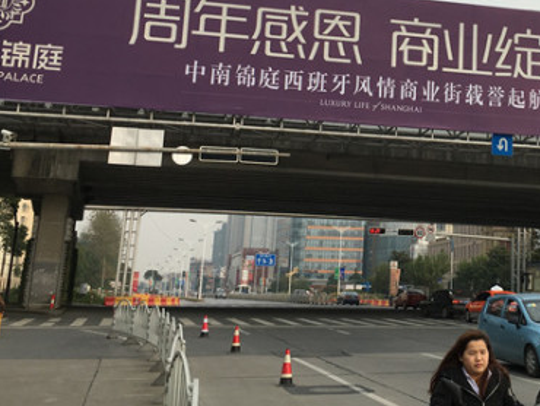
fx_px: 905
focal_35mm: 58
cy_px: 64
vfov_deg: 24.7
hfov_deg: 32.3
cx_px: 433
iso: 25
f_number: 2.2
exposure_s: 1/1131
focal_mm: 4.15
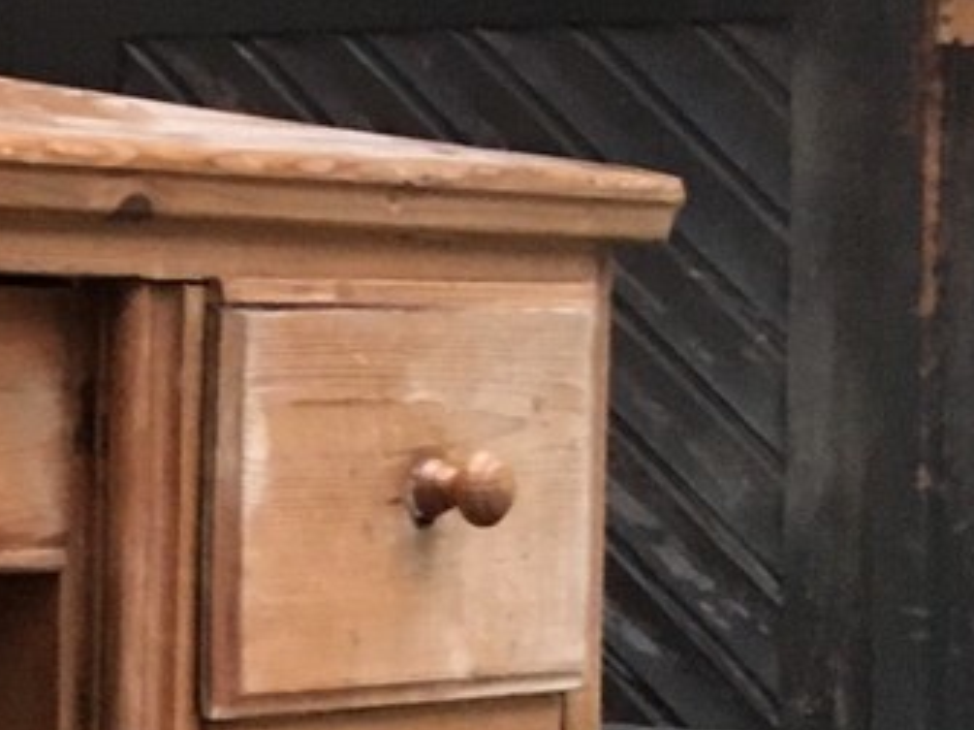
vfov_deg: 10.9
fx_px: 3657
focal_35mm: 130
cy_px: 1165
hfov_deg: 12.8
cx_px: -1122
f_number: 2.2
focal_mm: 4.15
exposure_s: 1/33
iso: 160
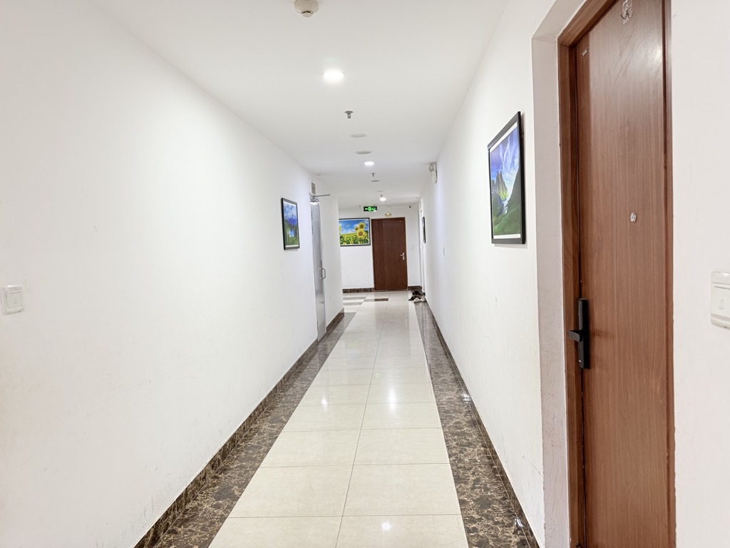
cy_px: 274
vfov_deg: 56.8
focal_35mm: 24
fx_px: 506
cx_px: 365
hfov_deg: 71.6
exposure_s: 1/50
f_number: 1.78
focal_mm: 6.76
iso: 200
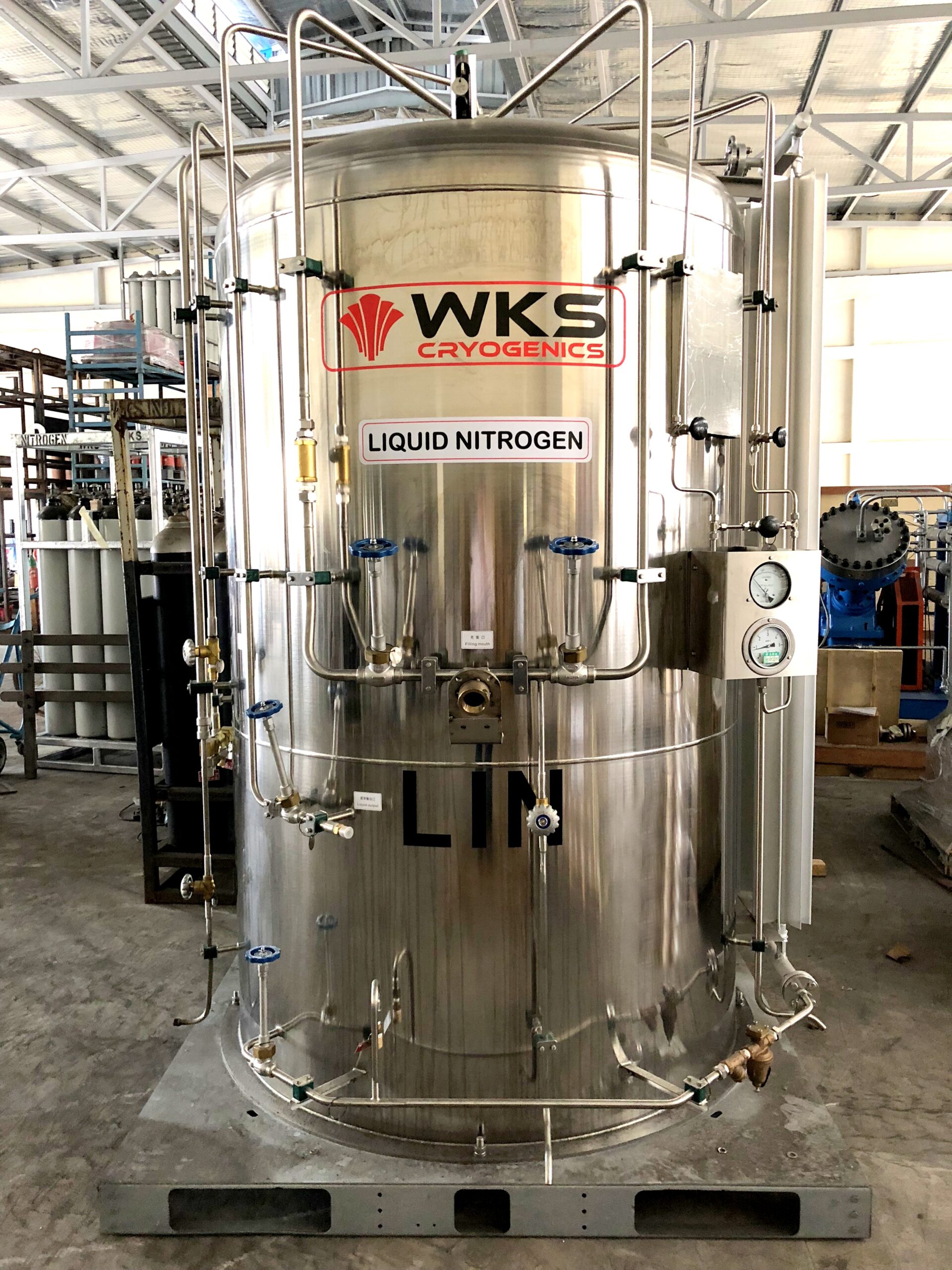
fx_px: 1027
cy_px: 635
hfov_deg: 49.7
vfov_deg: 63.4
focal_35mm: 28
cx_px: 476
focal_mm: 4
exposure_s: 1/10
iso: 100
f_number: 1.8
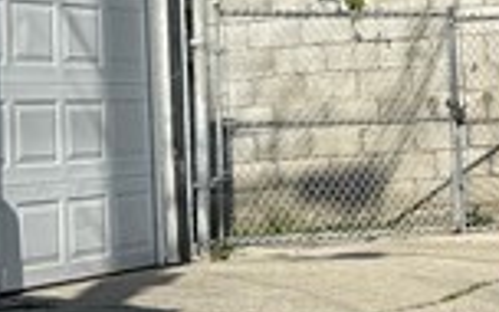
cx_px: 653
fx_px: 2325
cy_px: -10
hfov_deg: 11.9
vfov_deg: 7.6
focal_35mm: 171
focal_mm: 6.76
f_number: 1.78
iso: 80
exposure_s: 1/8130
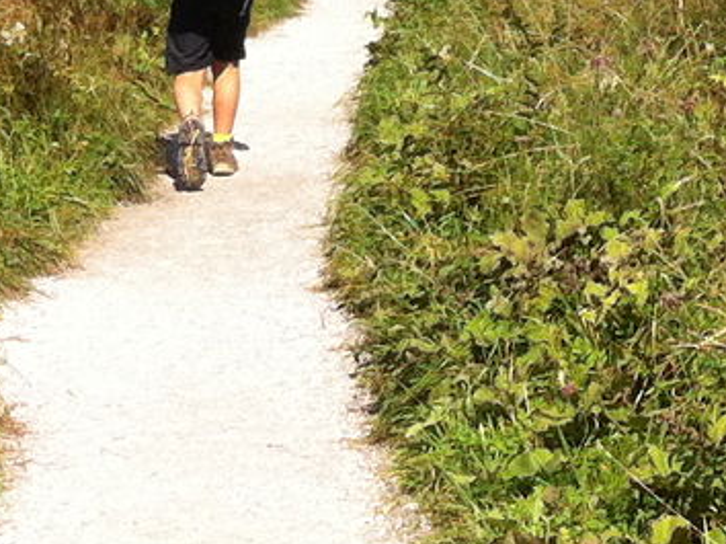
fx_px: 3311
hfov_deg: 12.2
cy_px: -586
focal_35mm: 158
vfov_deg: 8.8
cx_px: 890
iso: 80
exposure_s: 1/1207
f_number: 2.8
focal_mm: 3.85
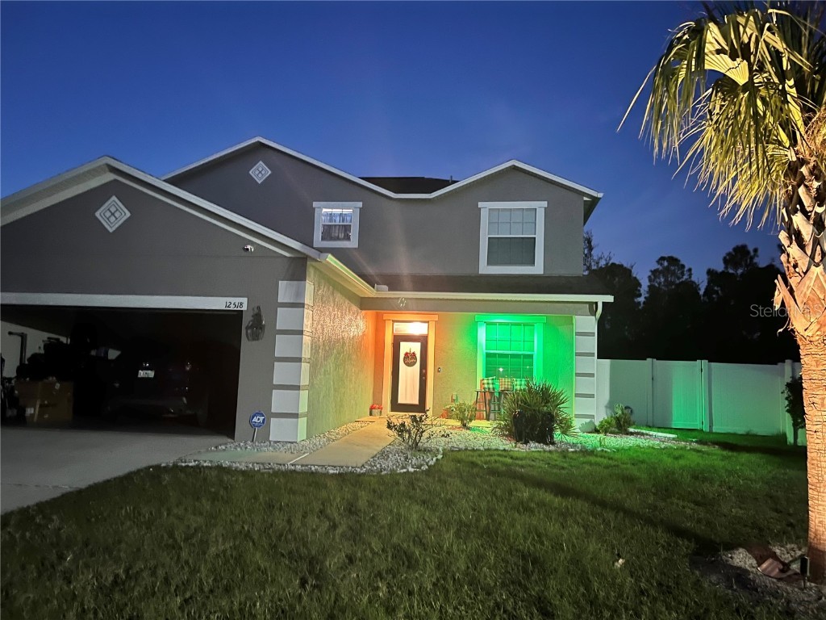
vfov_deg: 53.1
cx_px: 413
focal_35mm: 26
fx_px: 620
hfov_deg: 67.3
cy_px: 310
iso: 500
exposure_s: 1/11
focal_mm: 5.7
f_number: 1.5
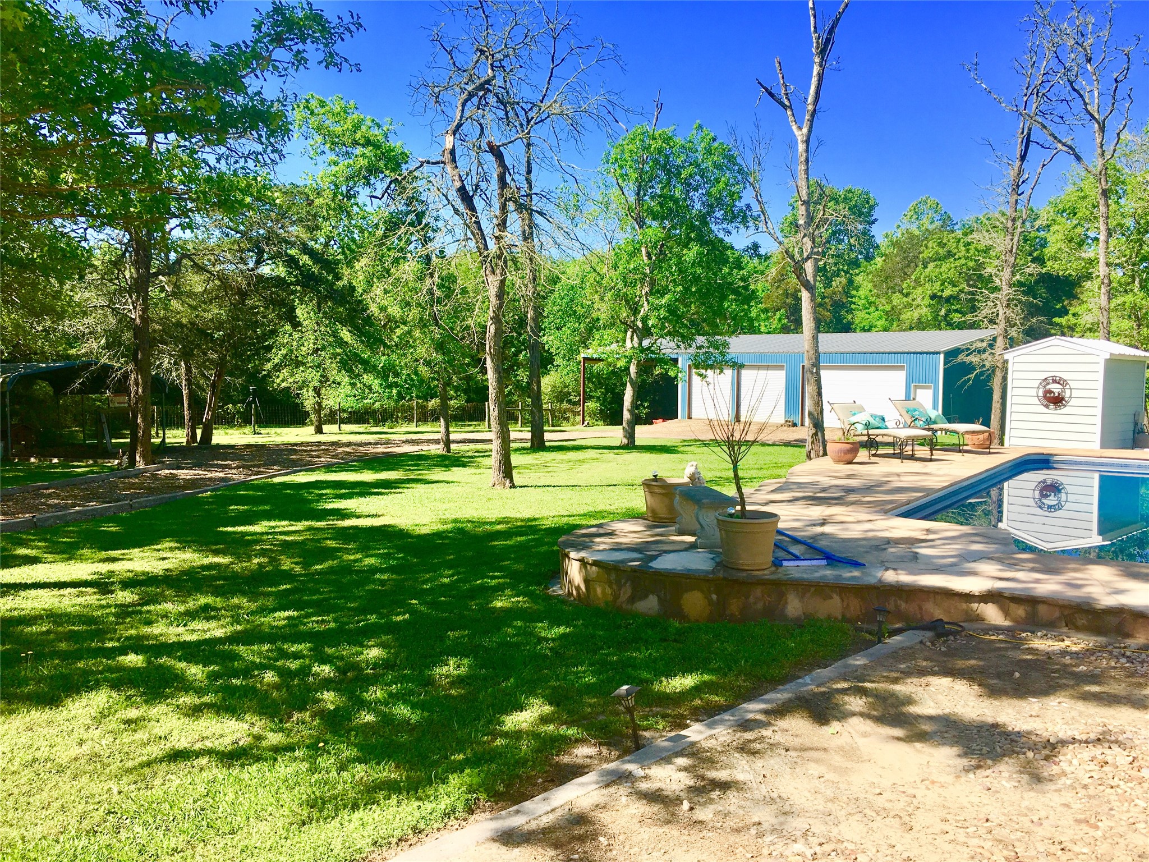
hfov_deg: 61.7
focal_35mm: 29
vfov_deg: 48.2
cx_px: 574
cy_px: 431
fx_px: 963
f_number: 2.2
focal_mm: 4.15
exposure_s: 1/1068
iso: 25
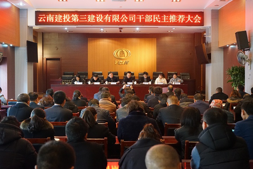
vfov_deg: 29.2
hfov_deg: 42.7
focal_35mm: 46
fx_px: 323
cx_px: 126
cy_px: 84
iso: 6400
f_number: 4.5
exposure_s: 1/80
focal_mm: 46
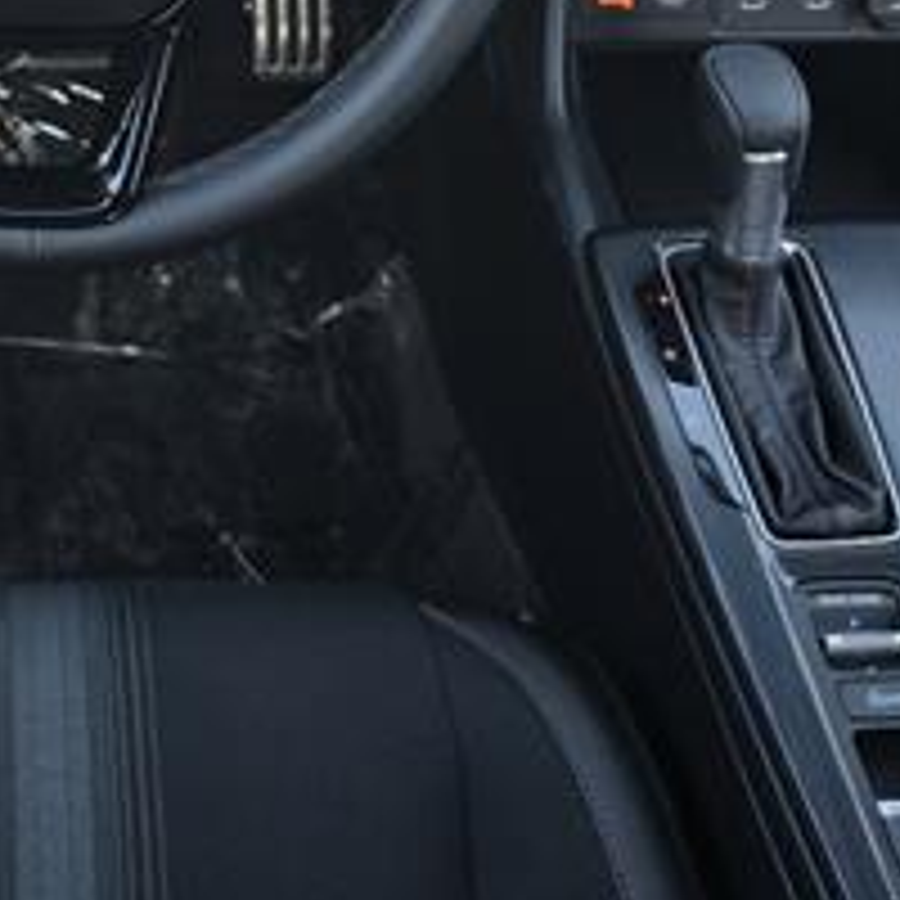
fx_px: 1912
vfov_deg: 25.1
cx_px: 58
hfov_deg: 25.5
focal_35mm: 65
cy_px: -27
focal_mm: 6.3
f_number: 1.7
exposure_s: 1/182
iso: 80
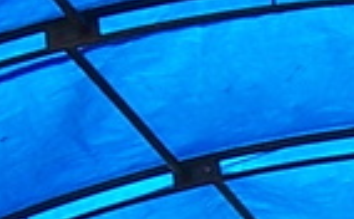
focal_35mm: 253
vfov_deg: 5.1
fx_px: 2435
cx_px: 389
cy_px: 445
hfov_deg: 8.3
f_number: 3.4
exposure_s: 1/250
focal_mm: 5.5
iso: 100
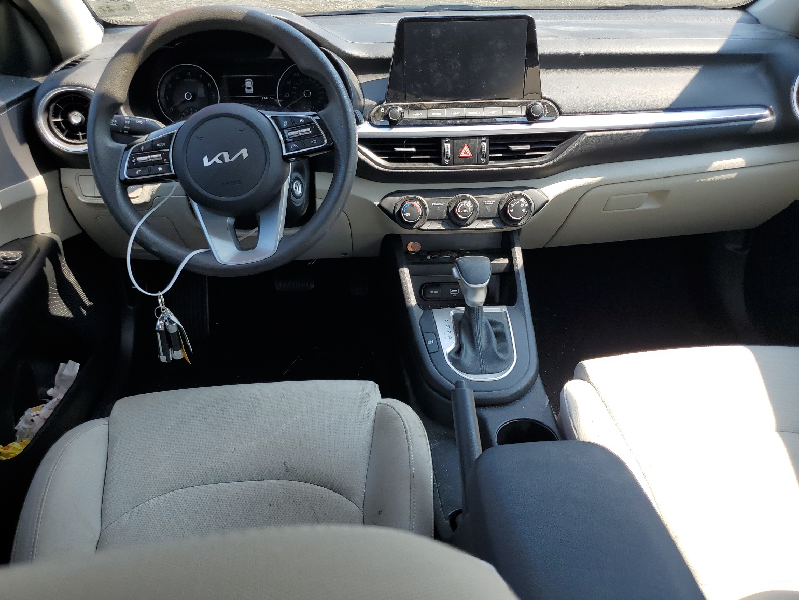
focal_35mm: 27
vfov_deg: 51.4
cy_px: 309
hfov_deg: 65.3
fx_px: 623
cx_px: 400
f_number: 1.5
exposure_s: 1/556
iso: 50
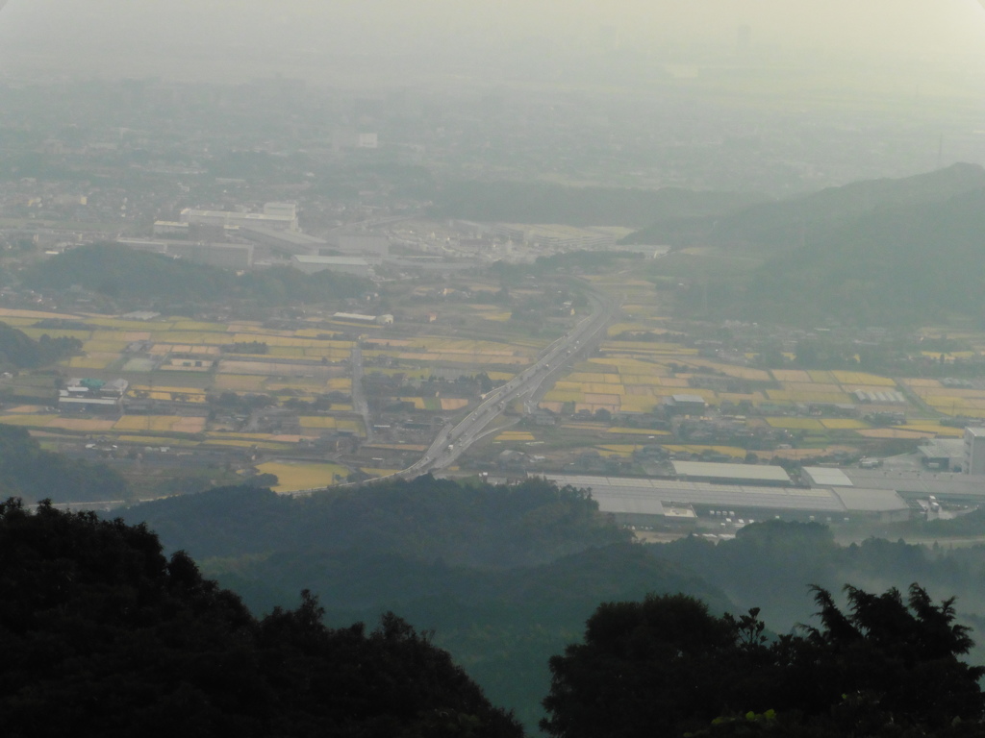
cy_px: 369
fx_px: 3671
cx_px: 492
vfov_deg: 11.5
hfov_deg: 15.3
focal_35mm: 129
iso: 400
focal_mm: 23.1
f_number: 5.4
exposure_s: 1/500
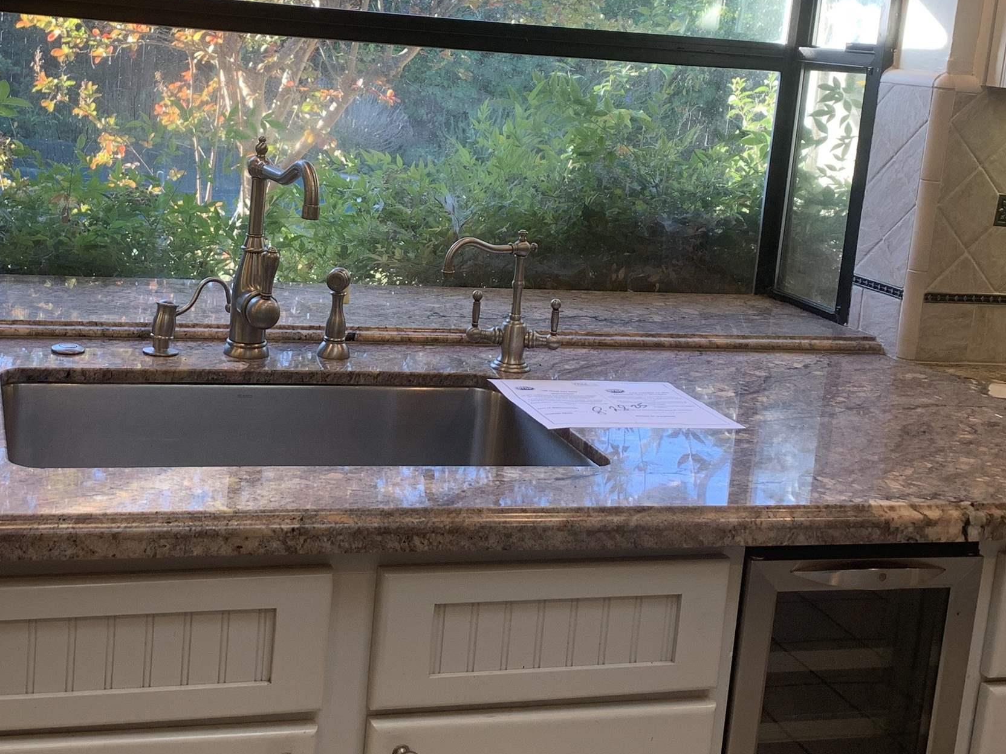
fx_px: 1395
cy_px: 197
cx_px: 348
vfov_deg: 29.8
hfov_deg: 39.3
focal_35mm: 48
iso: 50
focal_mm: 4.25
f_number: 1.8
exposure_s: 1/120
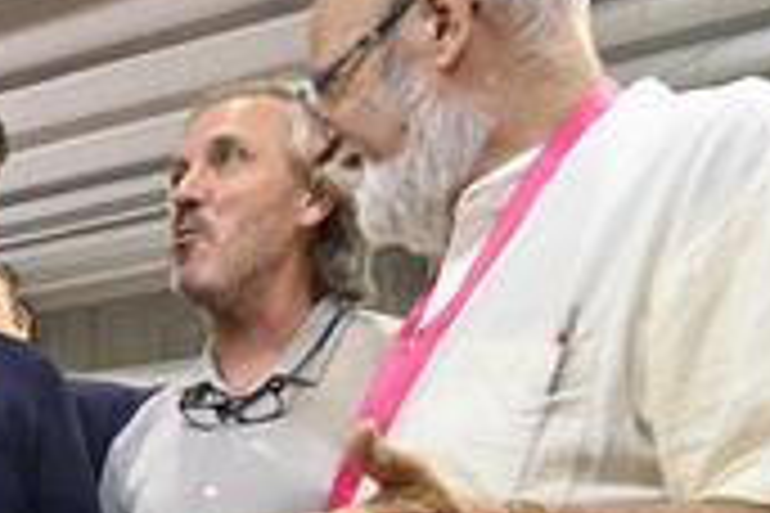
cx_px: -212
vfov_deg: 20.0
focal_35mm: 59
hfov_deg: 28.4
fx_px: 1262
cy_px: 760
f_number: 4.5
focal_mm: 14
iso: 1000
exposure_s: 1/60
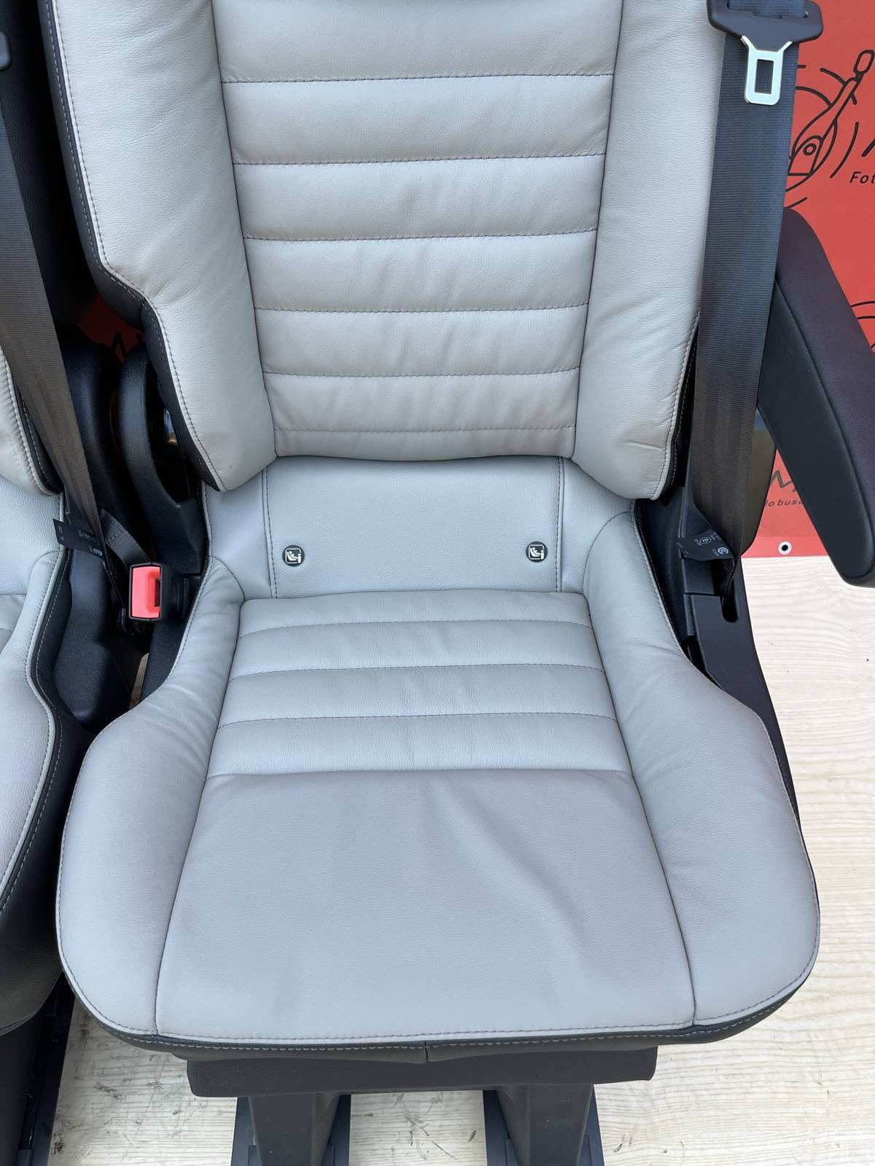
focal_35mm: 26
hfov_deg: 53.1
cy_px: 583
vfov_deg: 67.3
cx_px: 438
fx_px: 876
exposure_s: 1/239
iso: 40
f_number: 1.6
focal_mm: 5.1
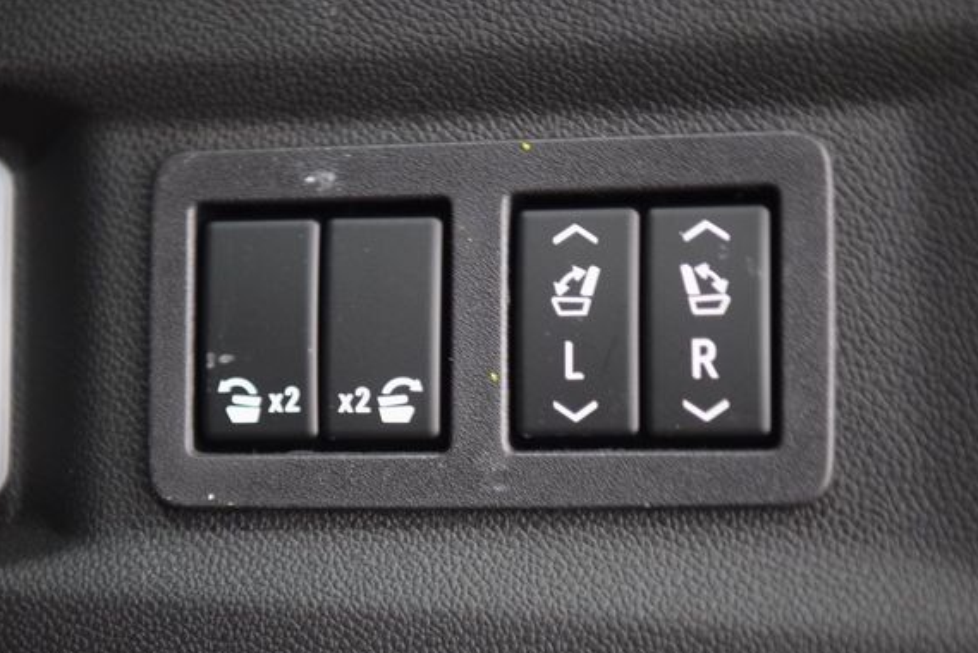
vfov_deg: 11.6
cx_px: 431
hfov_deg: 17.3
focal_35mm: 118
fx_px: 3207
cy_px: 358
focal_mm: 70
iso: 1600
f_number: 2.8
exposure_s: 1/5
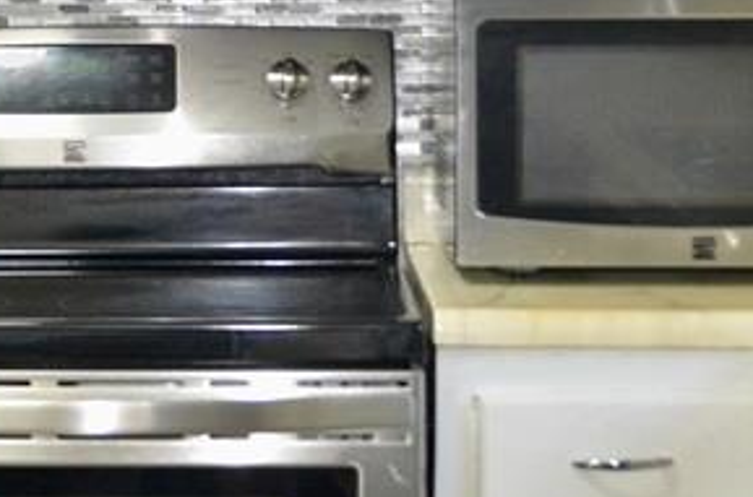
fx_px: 2774
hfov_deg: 14.9
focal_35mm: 133
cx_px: -162
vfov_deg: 10.2
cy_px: 9
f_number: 4
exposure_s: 1/60
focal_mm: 20
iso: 800
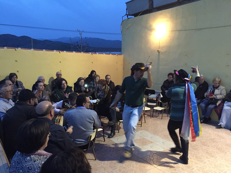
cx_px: 116
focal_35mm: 29
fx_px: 194
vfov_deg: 48.2
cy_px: 86
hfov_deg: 61.7
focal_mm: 4.15
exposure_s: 1/17
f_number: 2.2
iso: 320
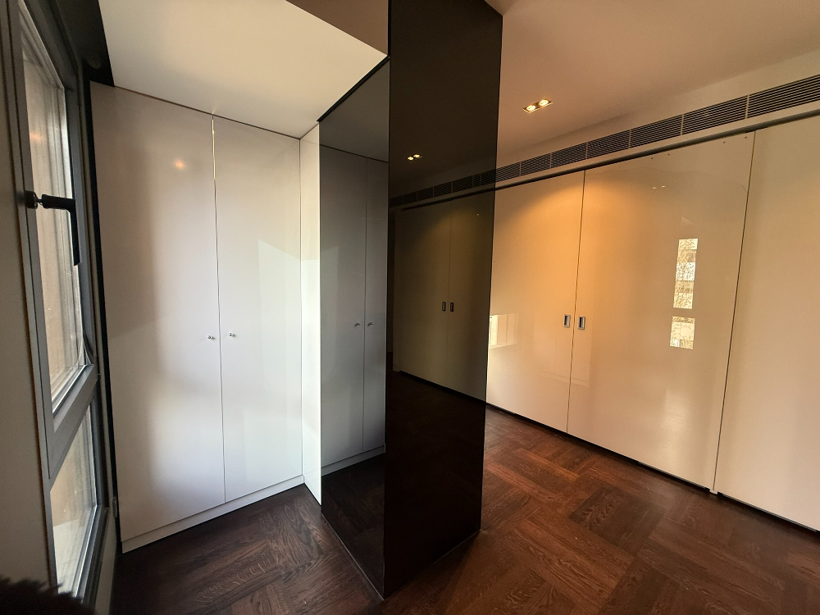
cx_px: 410
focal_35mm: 14
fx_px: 332
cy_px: 308
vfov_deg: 85.7
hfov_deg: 102.1
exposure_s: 1/99
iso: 200
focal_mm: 2.22
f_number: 2.2
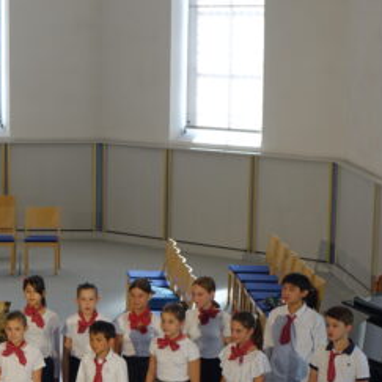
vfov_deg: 14.0
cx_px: -83
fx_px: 1548
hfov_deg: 13.7
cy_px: 286
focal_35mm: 124
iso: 160
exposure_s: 1/60
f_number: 2.8
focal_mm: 20.19
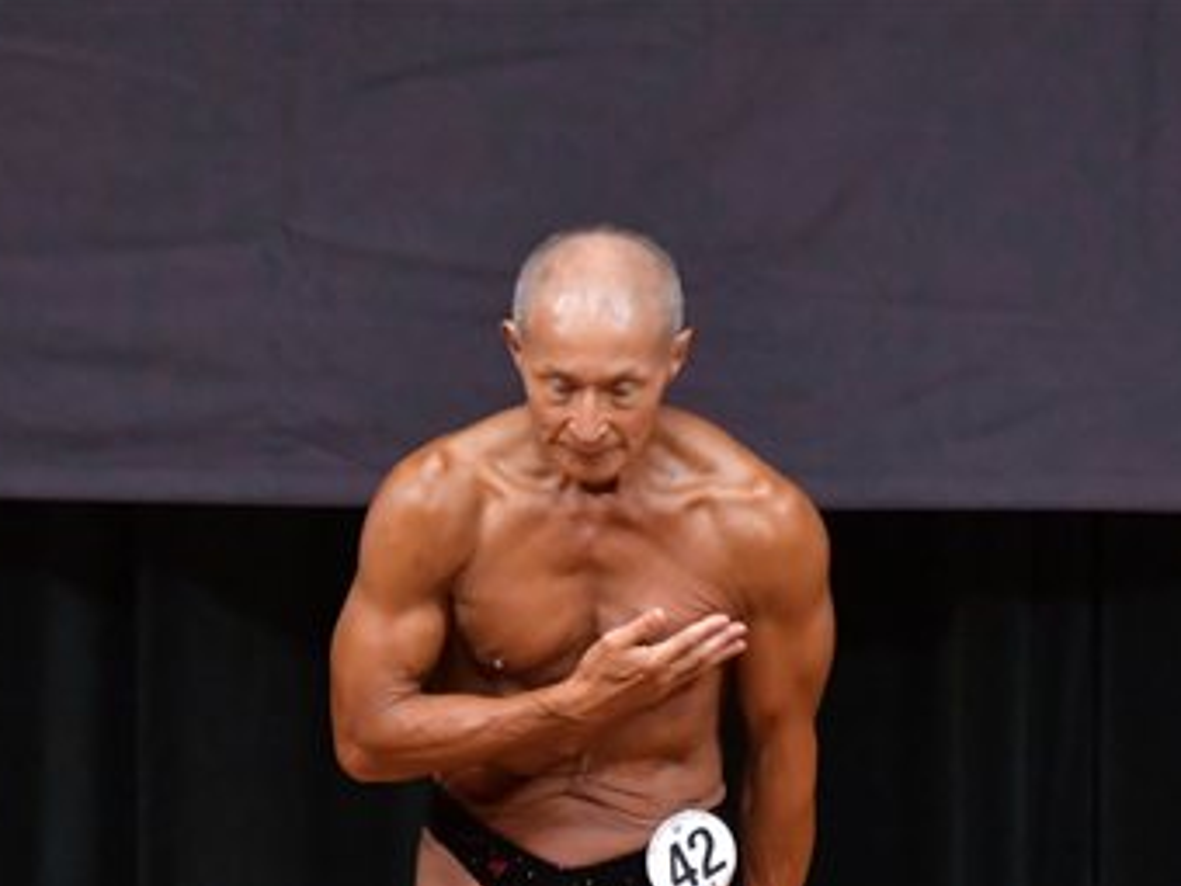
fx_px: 23575
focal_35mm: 691
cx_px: 571
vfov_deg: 2.2
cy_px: 889
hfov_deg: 2.9
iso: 5000
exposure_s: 1/400
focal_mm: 210
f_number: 5.6
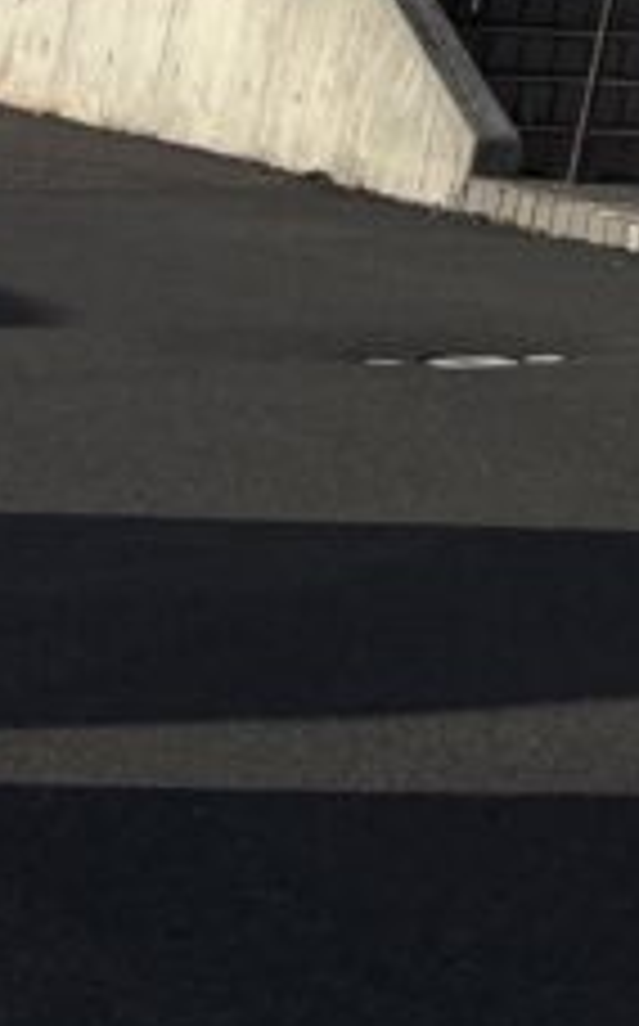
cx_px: 2606
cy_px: -927
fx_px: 4330
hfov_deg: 6.6
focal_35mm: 155
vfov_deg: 12.2
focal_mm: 5.96
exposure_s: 1/5618
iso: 50
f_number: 1.6
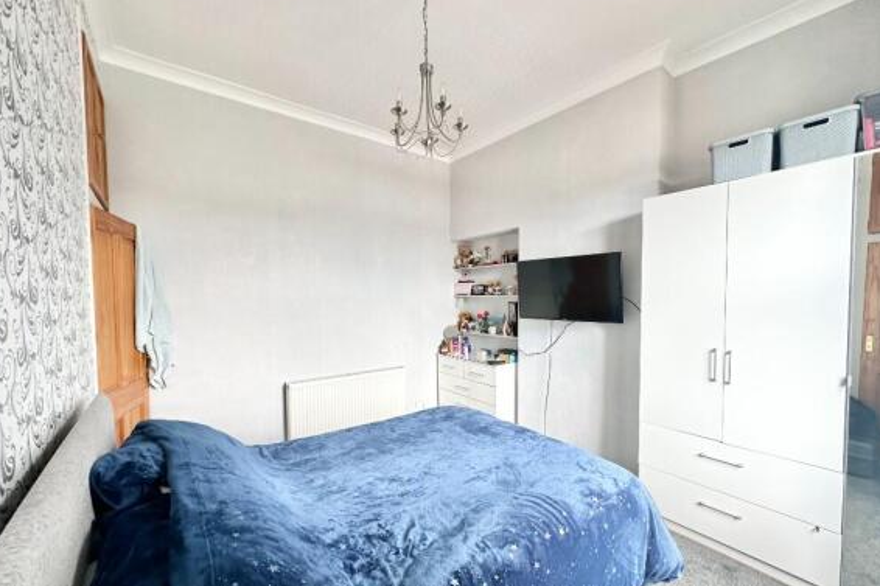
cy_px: 315
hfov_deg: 100.4
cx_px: 433
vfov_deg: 77.2
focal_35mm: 15
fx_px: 367
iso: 80
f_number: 2.2
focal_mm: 2.22
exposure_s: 1/99
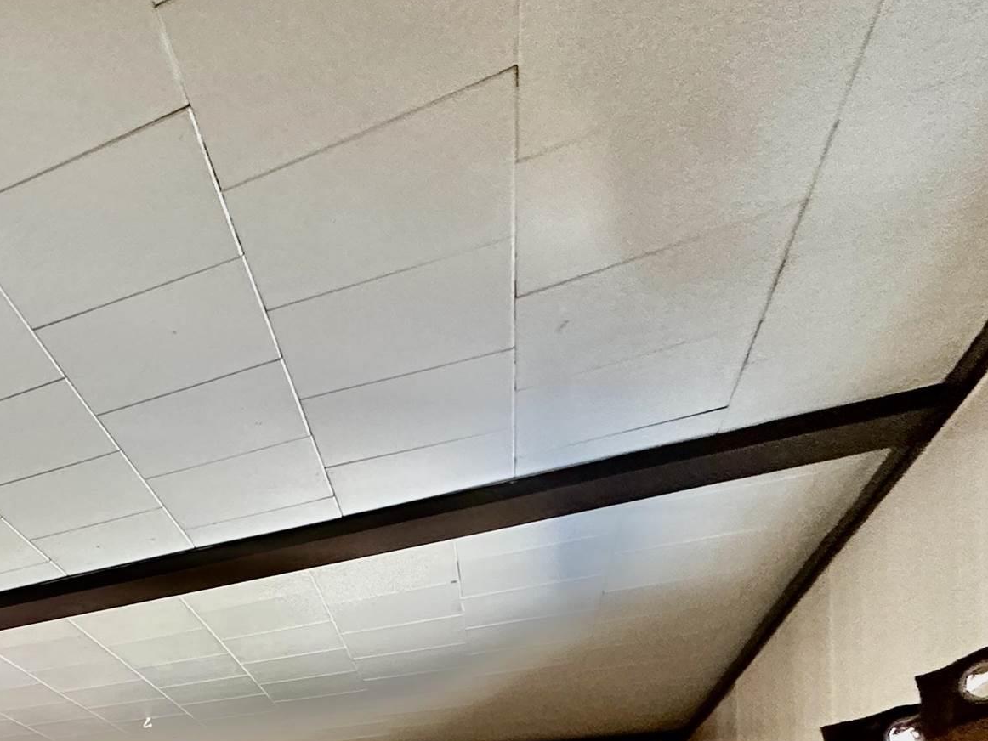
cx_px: -249
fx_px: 1056
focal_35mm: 37
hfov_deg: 36.2
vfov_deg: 31.2
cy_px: 930
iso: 320
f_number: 2.2
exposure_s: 1/67
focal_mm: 2.22
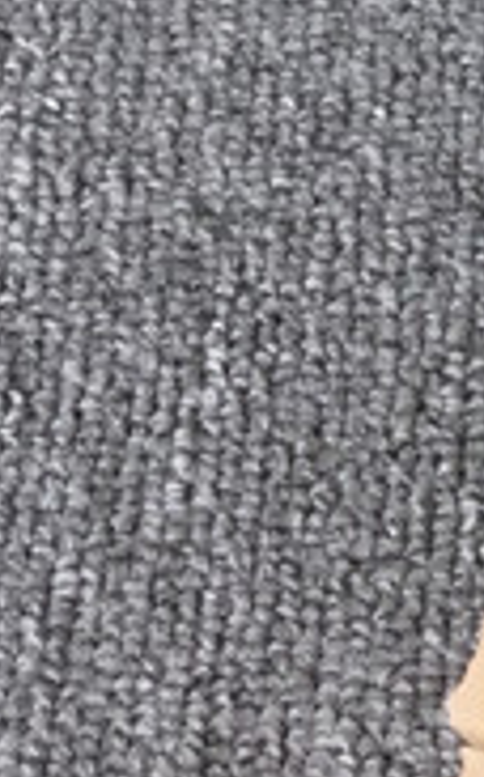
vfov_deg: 12.9
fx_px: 3427
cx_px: 1681
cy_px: 444
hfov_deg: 6.9
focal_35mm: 162
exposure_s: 1/120
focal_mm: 3.3
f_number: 2.4
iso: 25
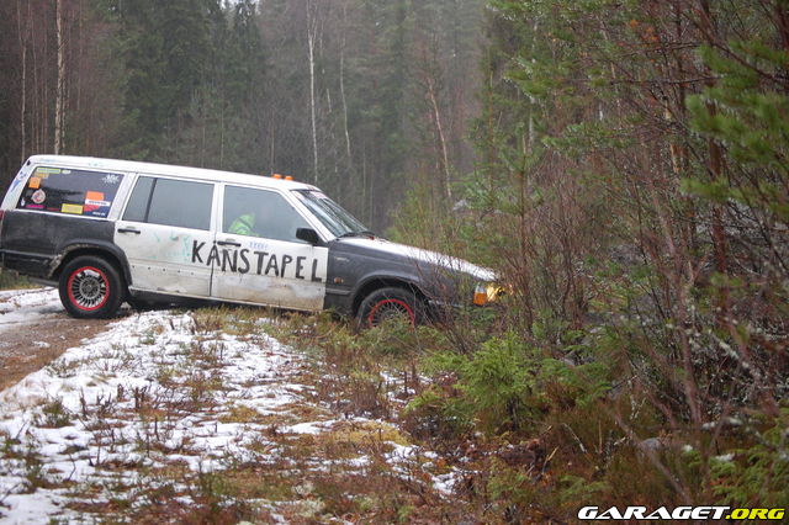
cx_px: 394
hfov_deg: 24.6
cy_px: 262
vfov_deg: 16.5
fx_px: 1807
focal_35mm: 82
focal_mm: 55
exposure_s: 1/160
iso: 800
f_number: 4
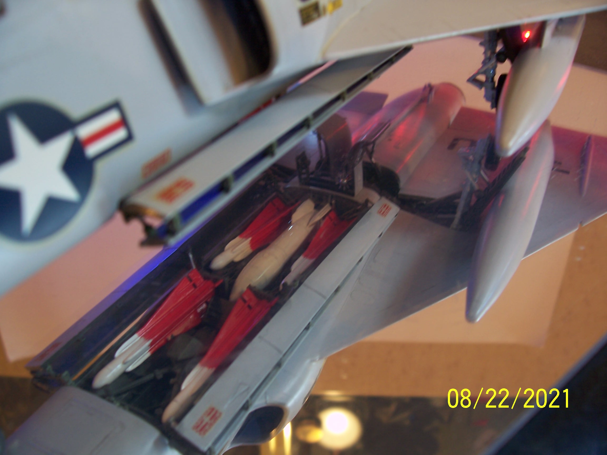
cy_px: 228
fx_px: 596
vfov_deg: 41.8
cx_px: 304
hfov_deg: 54.0
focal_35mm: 34
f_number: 2.7
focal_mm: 5.6
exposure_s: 1/8
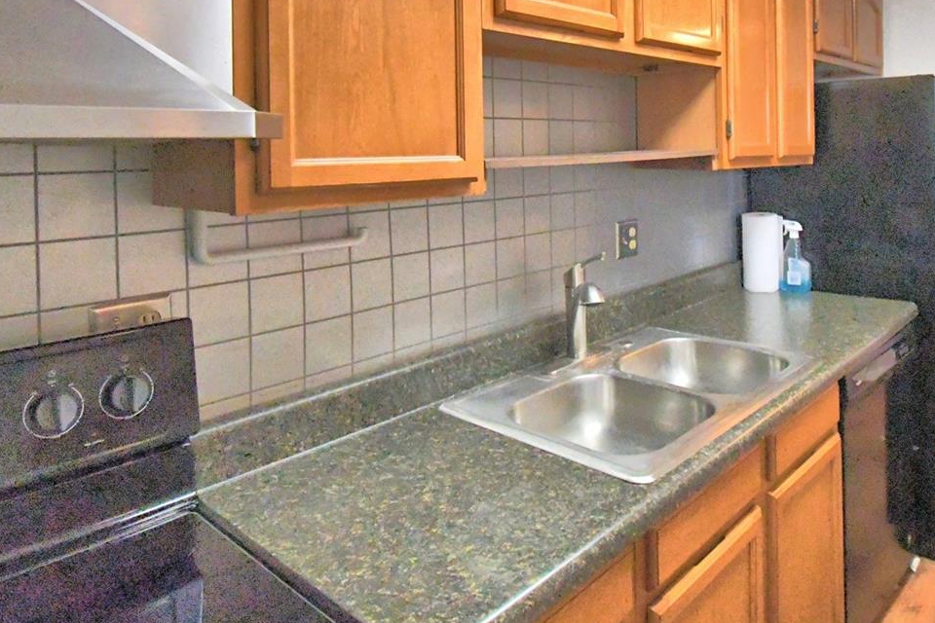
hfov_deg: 70.3
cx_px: 586
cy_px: 149
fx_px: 649
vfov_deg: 49.1
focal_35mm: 25
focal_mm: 10
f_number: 4.5
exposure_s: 1/500
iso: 12800
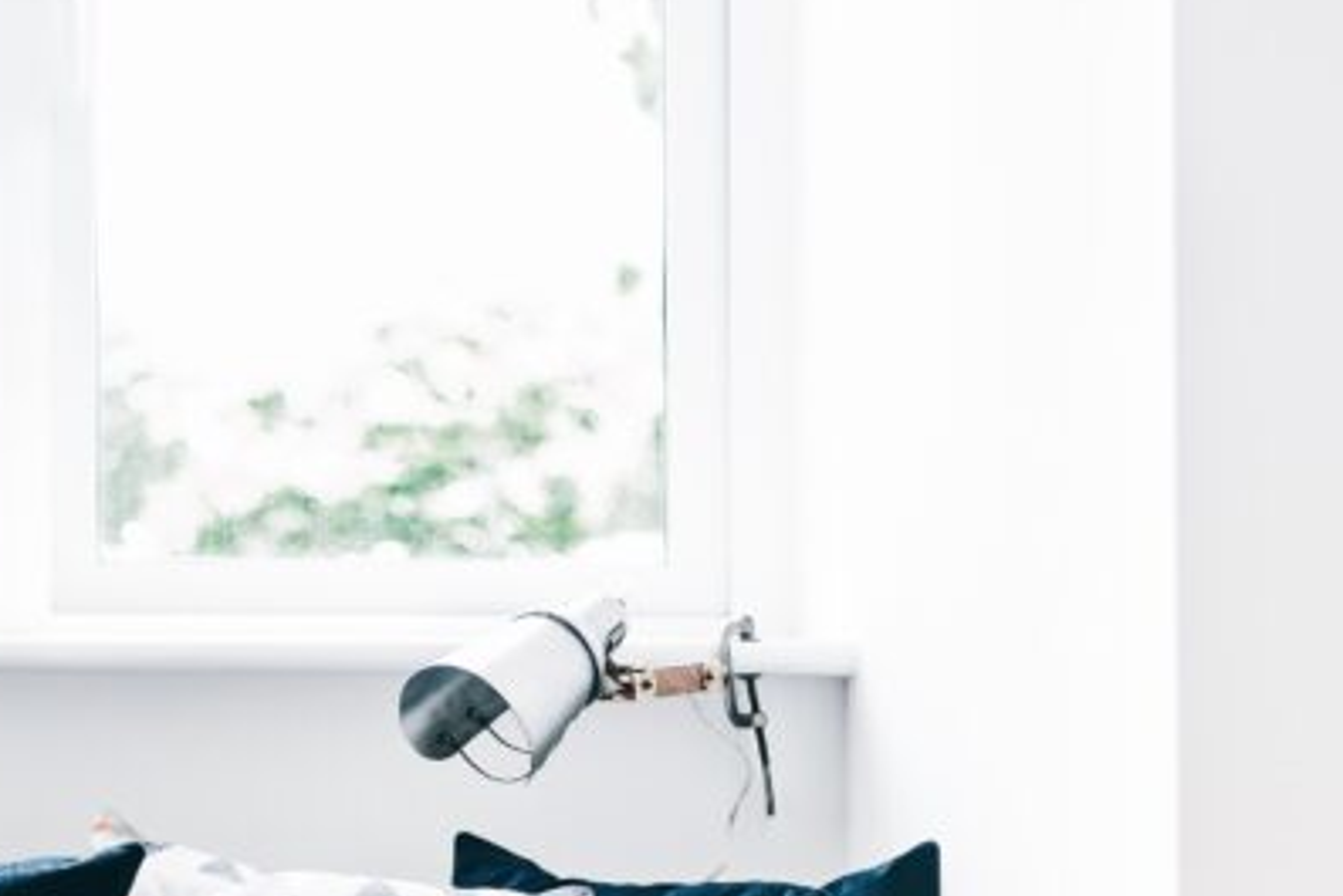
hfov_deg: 15.7
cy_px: 1024
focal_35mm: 129
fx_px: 4814
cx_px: 112
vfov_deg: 10.5
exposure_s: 1/80
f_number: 1.8
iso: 100
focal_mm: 50
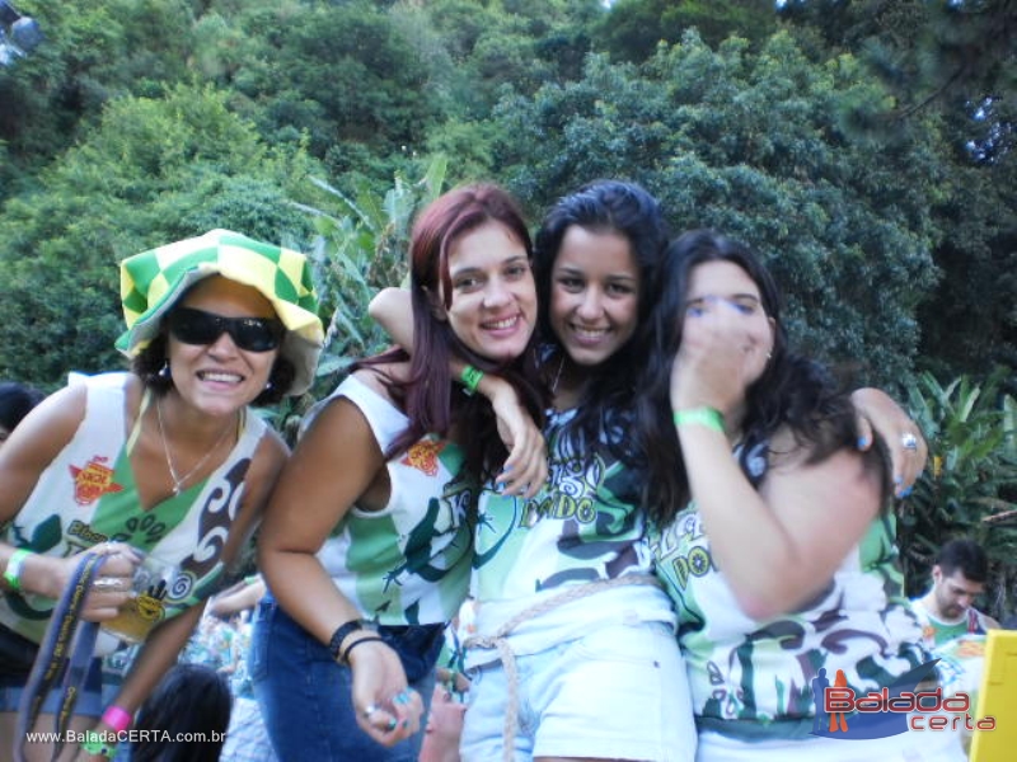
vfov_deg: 39.7
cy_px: 381
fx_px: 1058
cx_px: 508
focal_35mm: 36
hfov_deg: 51.4
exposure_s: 1/30
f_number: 3.1
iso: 125
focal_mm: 6.3
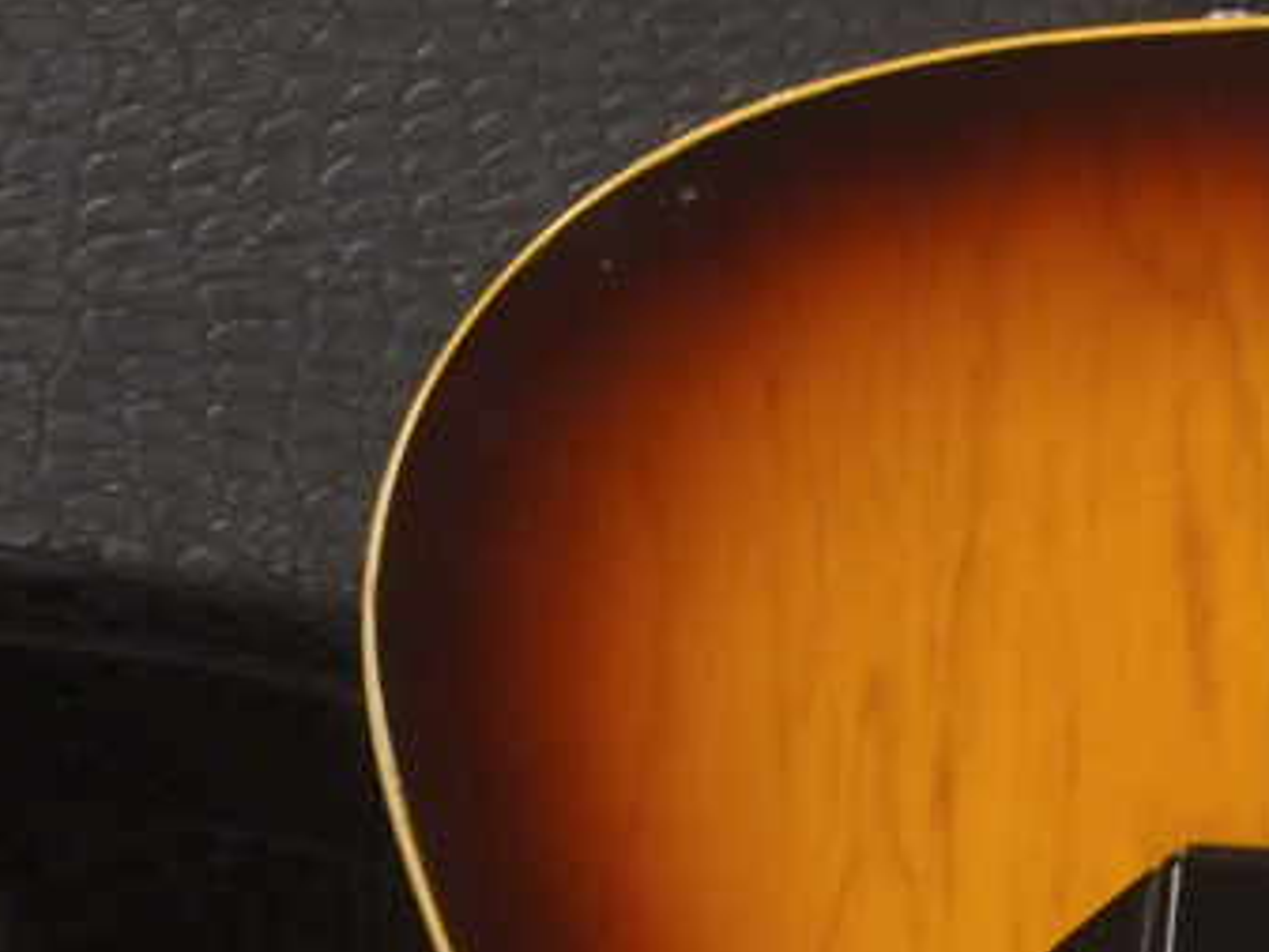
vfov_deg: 4.4
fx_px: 12175
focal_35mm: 332
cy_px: 2066
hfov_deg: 5.9
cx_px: 1412
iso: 200
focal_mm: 35
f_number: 13
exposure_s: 1/2.5
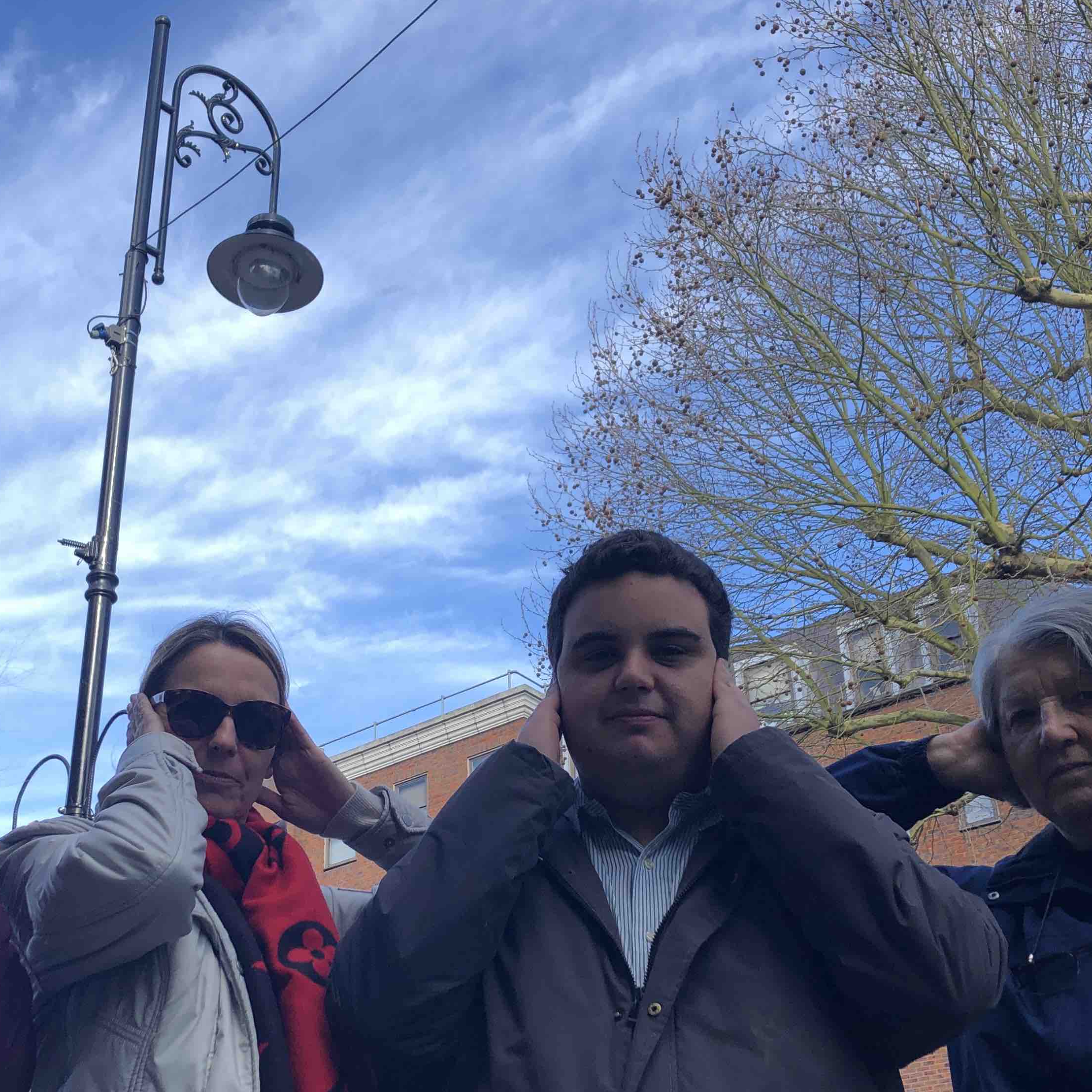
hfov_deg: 37.3
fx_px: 1606
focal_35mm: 45
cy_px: 703
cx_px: 395
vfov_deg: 37.3
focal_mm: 3.99
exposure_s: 1/505
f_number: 1.8
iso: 20
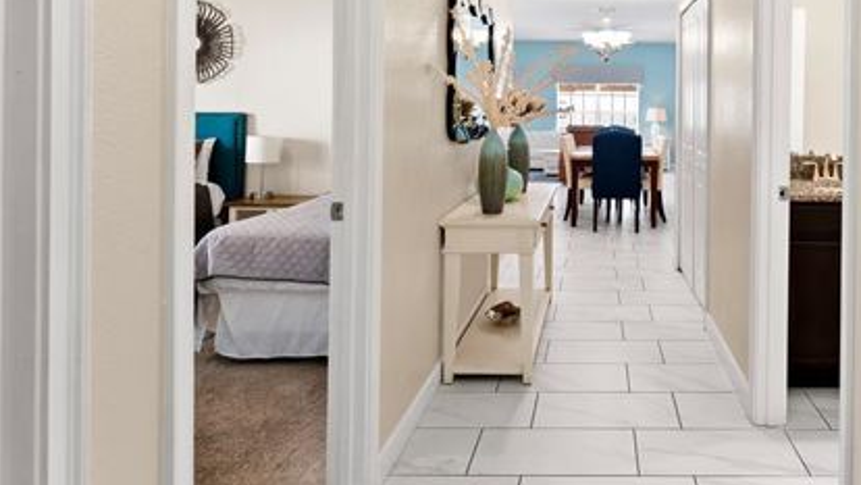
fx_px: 571
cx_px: 600
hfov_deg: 71.0
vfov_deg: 44.2
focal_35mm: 25
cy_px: 110
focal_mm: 14
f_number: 7.1
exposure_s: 1/2.5
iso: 250
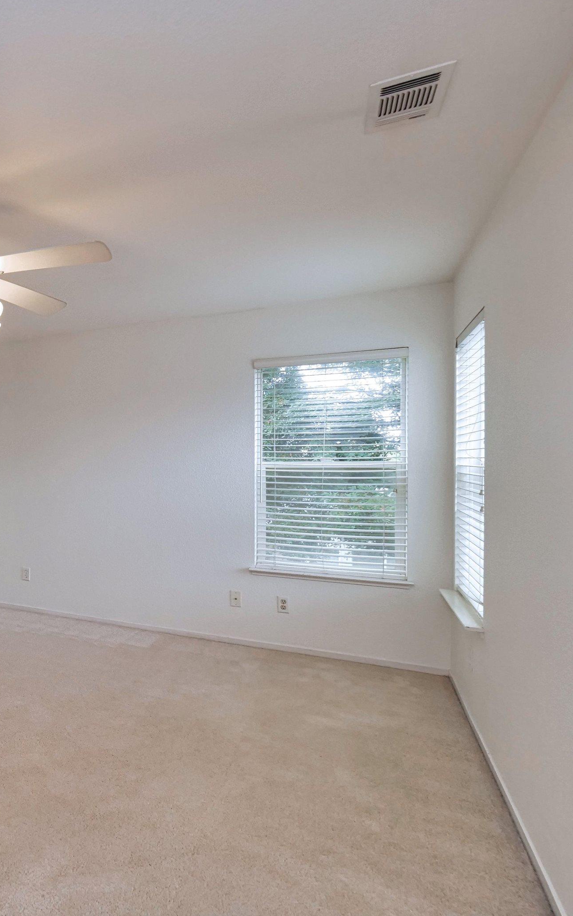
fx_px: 550
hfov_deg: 45.5
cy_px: 471
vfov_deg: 79.6
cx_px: -13
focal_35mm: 22
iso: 800
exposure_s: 1/160
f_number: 4.5
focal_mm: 7
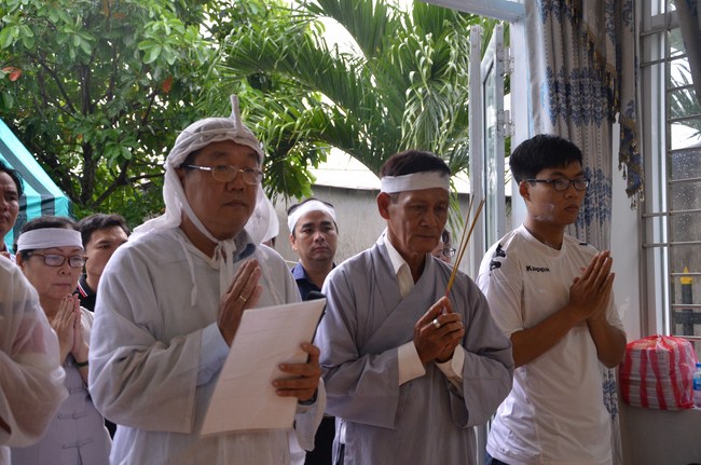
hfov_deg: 37.9
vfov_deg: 25.7
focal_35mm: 52
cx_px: 350
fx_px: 1021
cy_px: 232
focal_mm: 35
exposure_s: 1/100
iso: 640
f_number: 5
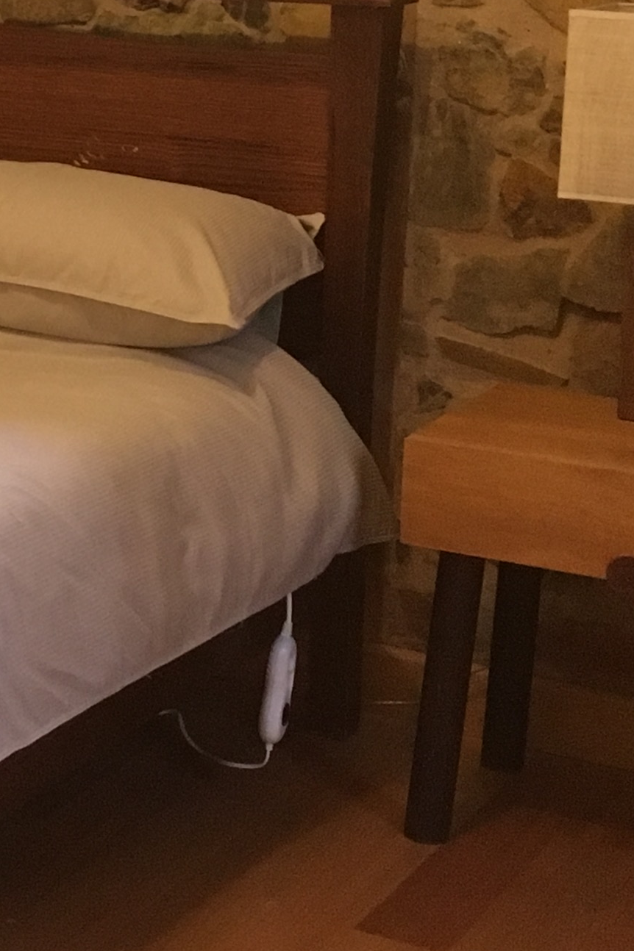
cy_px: 164
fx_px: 2484
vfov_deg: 21.4
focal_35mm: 94
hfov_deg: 13.5
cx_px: -368
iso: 200
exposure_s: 1/17
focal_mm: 4.15
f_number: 2.2
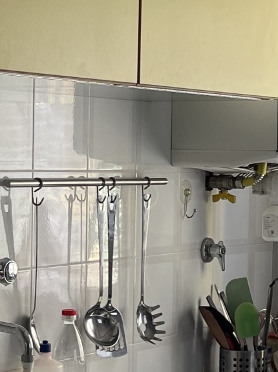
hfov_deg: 12.7
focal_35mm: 116
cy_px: 193
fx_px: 1243
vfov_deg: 17.0
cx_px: 82
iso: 64
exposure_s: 1/121
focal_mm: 4.2
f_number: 1.6
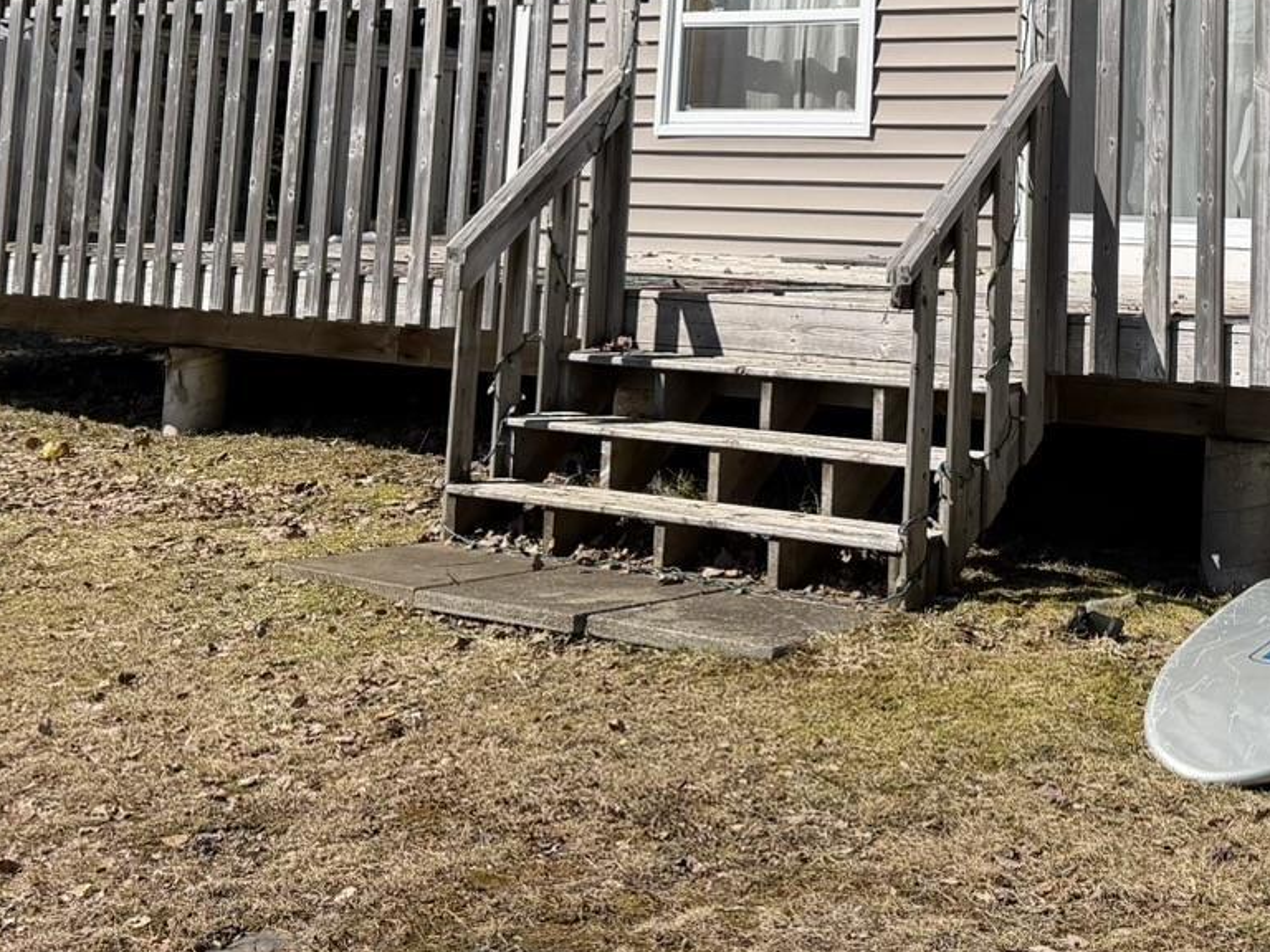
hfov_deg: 29.0
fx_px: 2348
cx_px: 1148
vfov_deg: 21.2
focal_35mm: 64
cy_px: -207
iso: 80
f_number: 1.78
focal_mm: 6.76
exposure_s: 1/4975
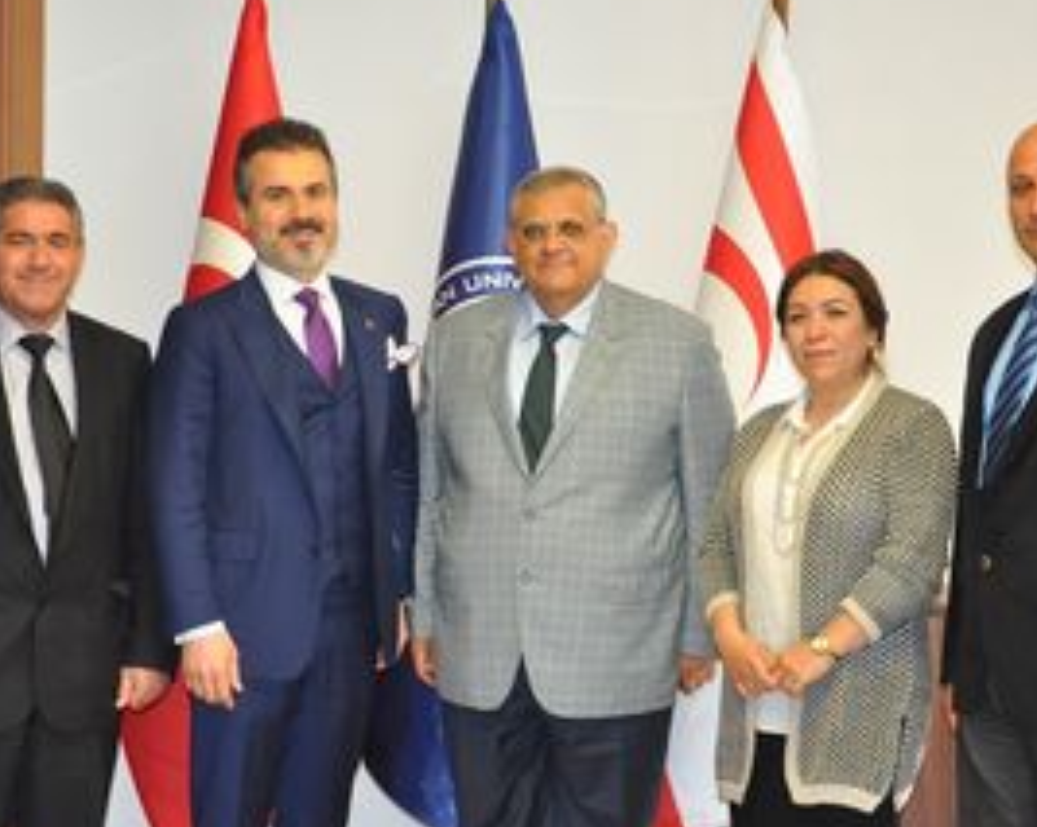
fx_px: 2600
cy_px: 468
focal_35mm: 85
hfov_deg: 22.5
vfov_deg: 18.1
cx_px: 385
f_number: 4.5
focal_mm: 35
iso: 800
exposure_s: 1/60
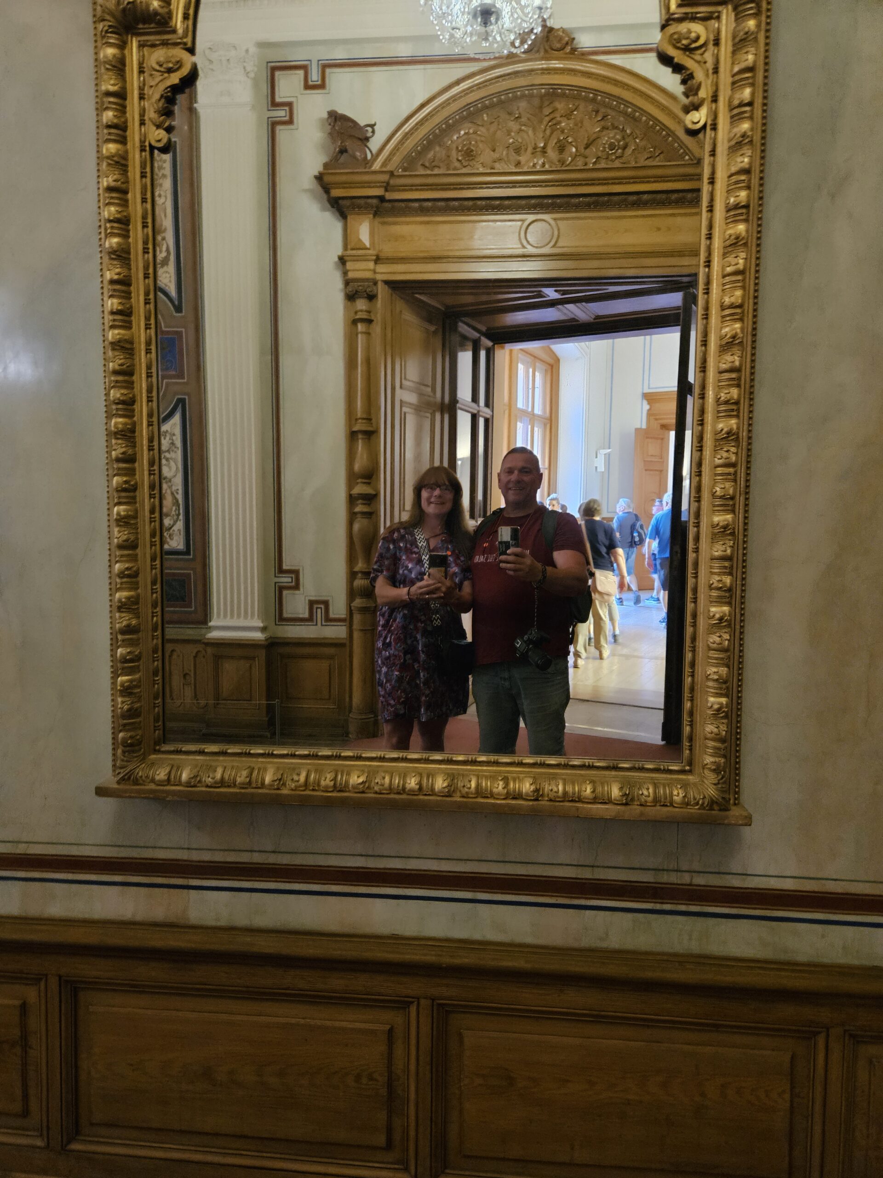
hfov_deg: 58.9
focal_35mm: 23
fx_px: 782
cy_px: 589
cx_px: 442
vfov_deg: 73.9
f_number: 1.8
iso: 640
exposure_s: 1/25
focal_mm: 5.4
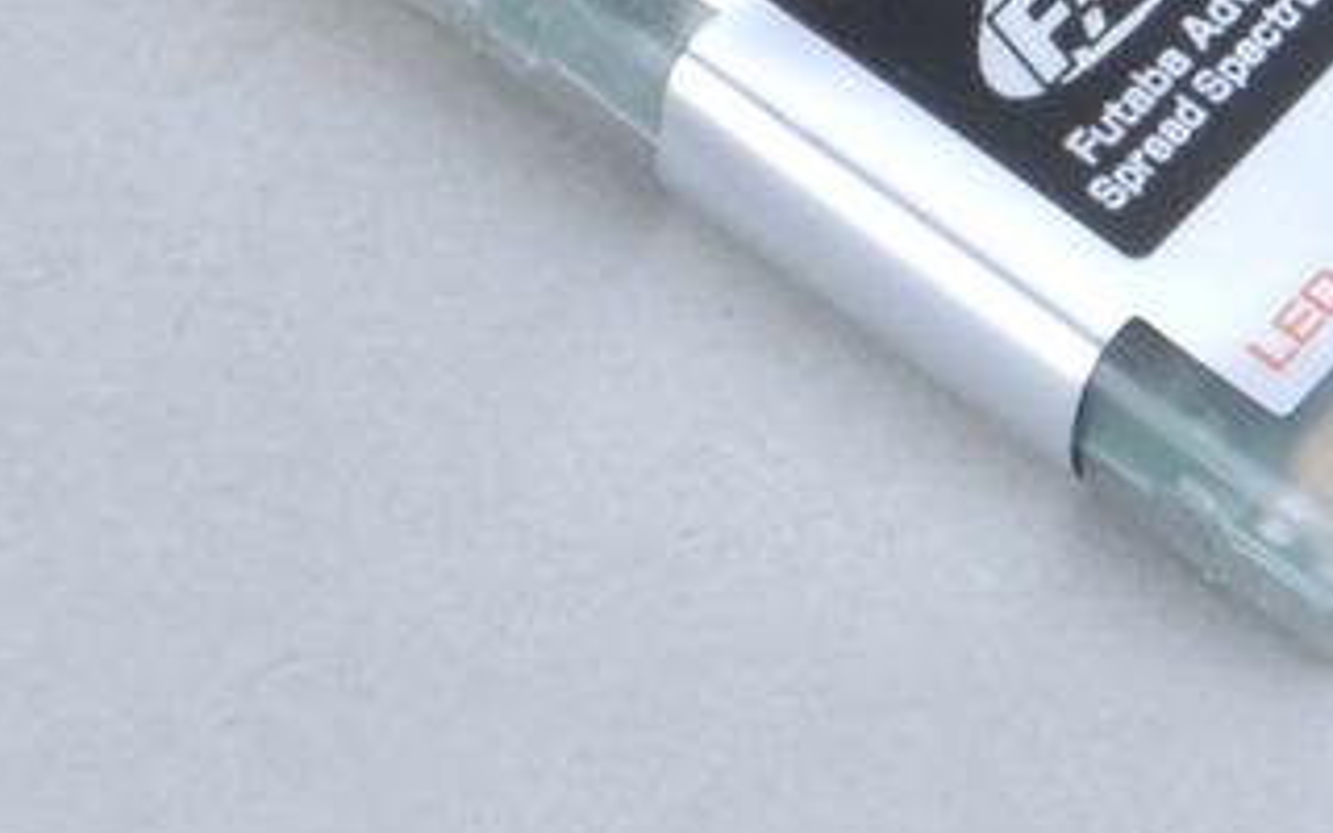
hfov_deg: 7.2
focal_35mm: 292
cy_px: -79
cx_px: 1400
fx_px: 10613
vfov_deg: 4.5
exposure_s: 1/125
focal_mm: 85
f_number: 22
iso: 100
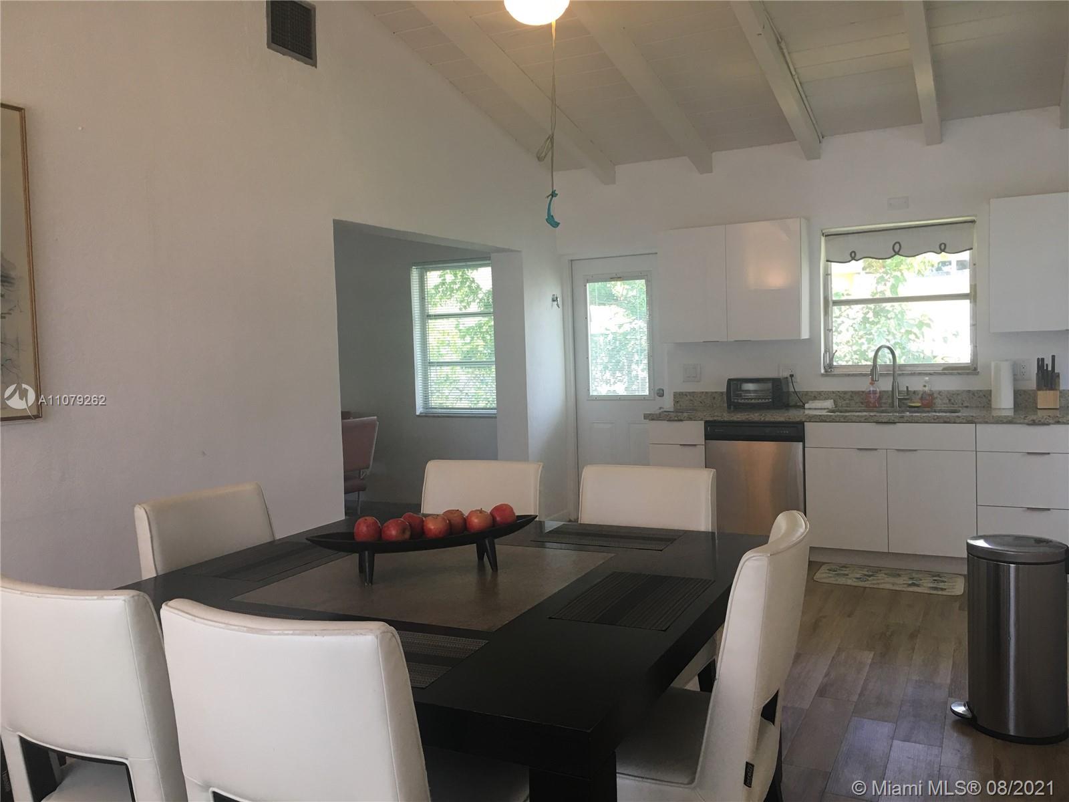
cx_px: 534
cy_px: 401
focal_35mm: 29
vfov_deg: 48.2
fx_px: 896
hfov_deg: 61.7
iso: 25
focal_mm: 4.15
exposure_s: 1/30
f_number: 2.2
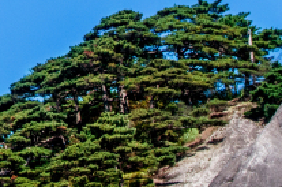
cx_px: -233
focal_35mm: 257
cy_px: -158
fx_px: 2009
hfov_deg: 7.8
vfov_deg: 5.2
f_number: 11
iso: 100
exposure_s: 1/200
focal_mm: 35
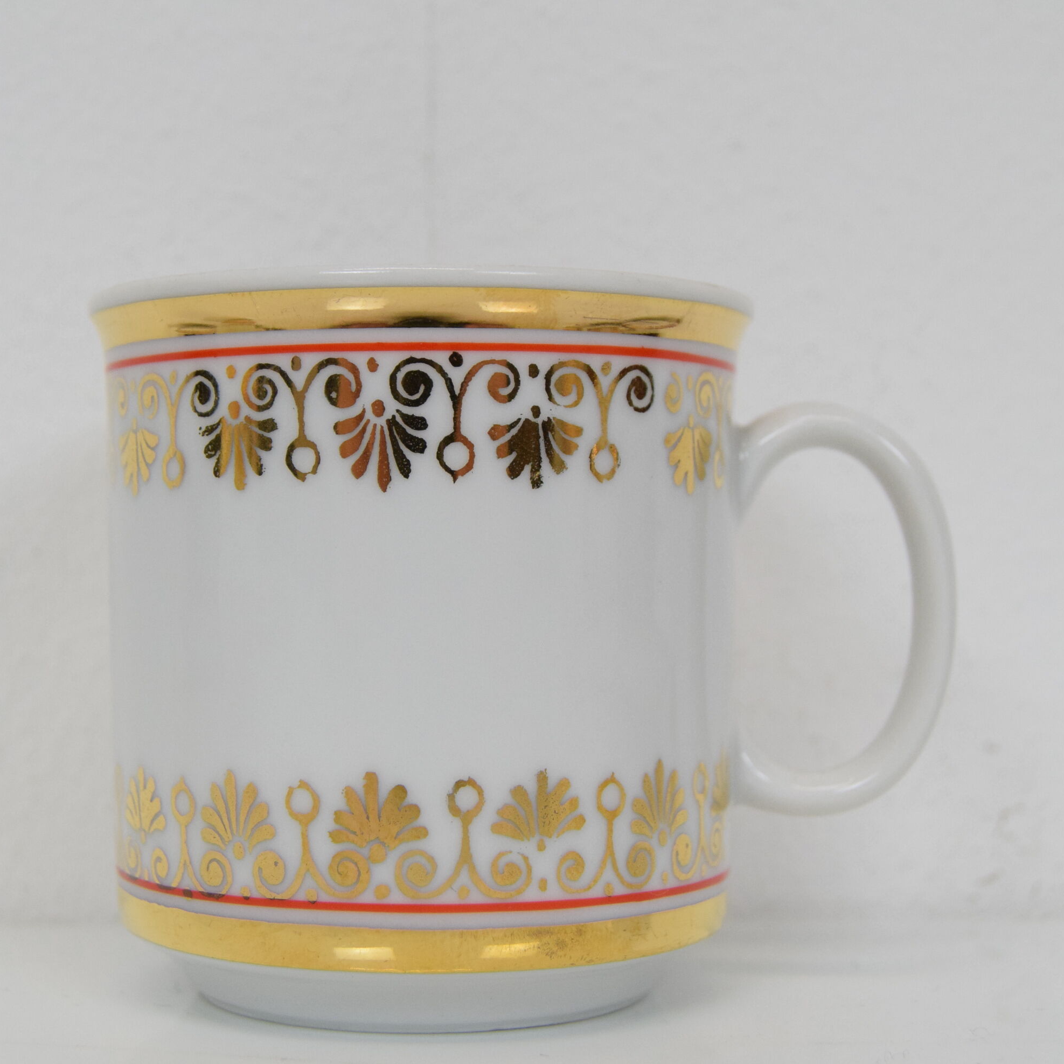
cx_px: 415
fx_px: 2352
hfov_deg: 25.4
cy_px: 538
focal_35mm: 68
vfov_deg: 25.5
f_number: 8
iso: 1600
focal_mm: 35
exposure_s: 1/250
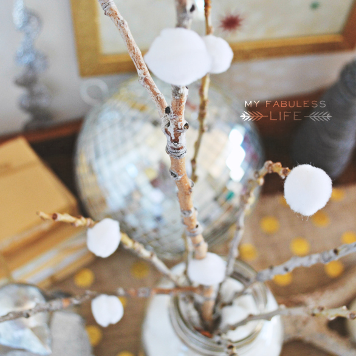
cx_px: 178
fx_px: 547
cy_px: 173
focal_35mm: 47
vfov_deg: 36.1
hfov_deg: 36.1
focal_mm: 24
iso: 400
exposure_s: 1/80
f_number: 4.5
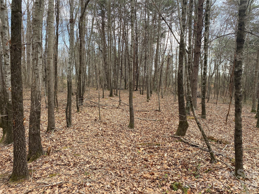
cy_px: 97
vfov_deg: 53.1
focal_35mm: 26
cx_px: 130
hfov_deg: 67.3
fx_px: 195
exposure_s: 1/268
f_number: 1.8
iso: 32
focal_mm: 4.25
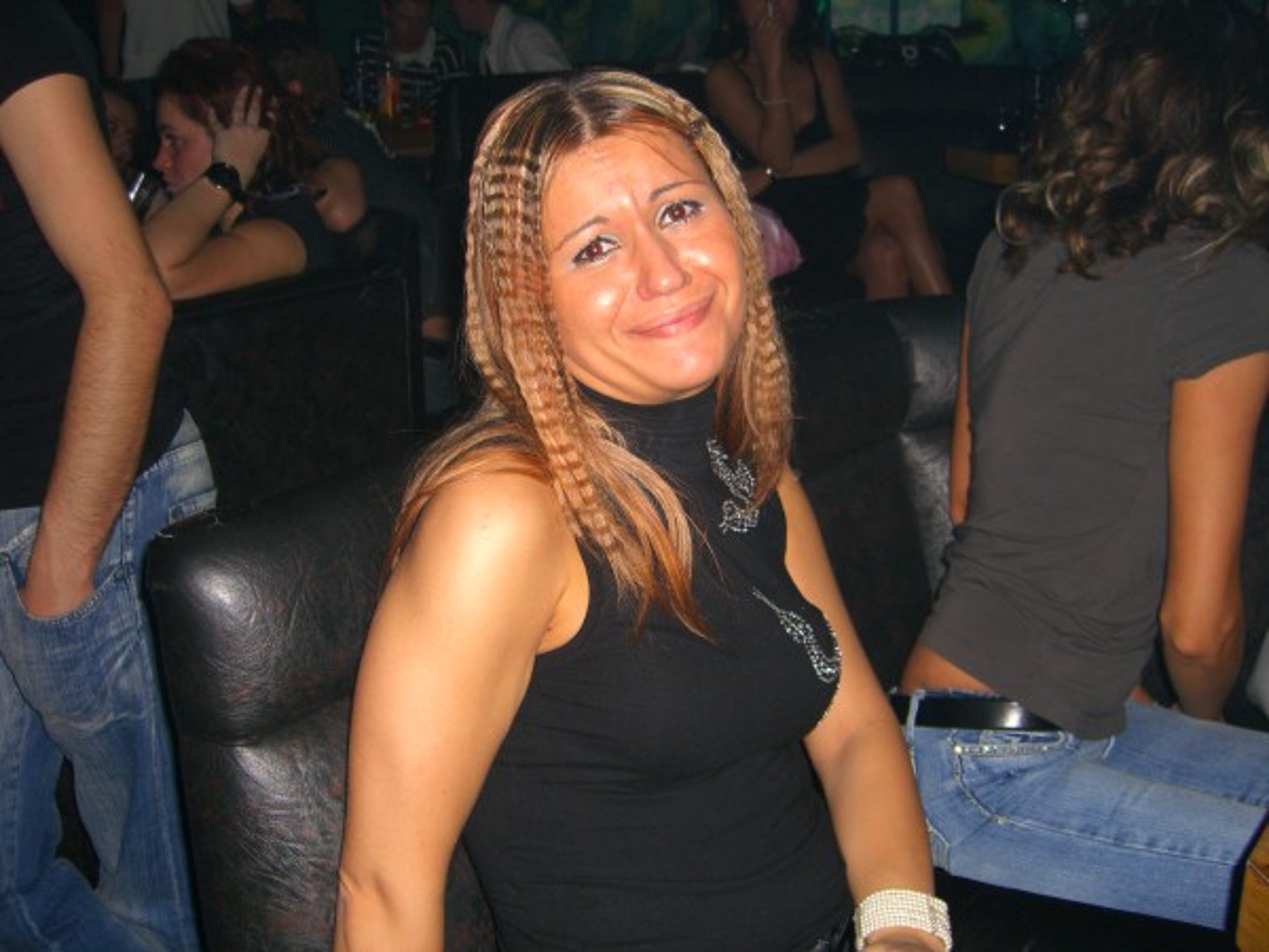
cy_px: 476
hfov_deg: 49.0
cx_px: 634
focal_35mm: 38
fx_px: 1393
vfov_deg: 37.7
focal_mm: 7.9
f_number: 2.8
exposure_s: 1/60
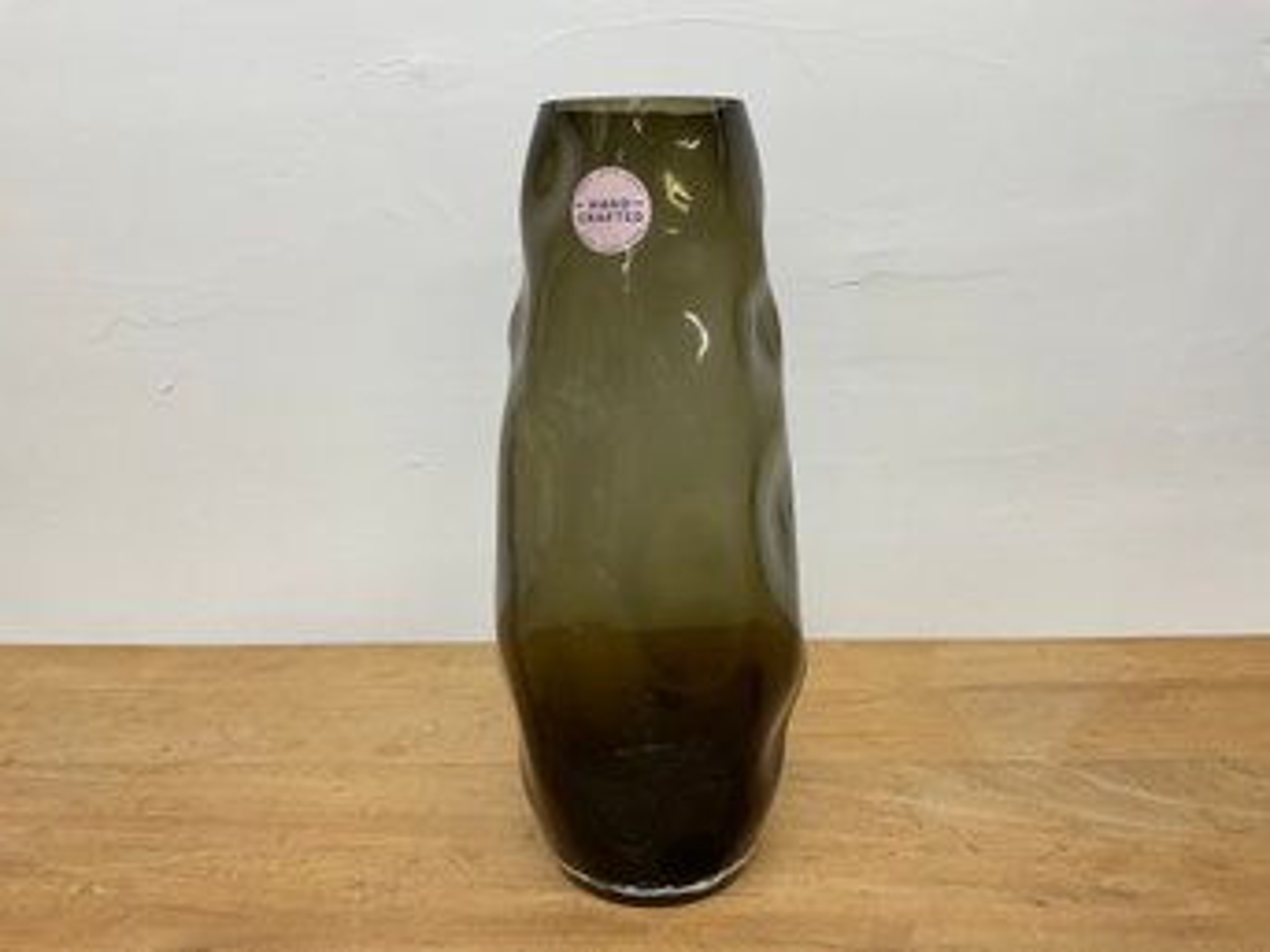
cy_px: 476
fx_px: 1064
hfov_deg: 61.7
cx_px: 635
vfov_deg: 48.2
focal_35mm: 29
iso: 64
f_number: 1.8
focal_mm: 3
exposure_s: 1/60
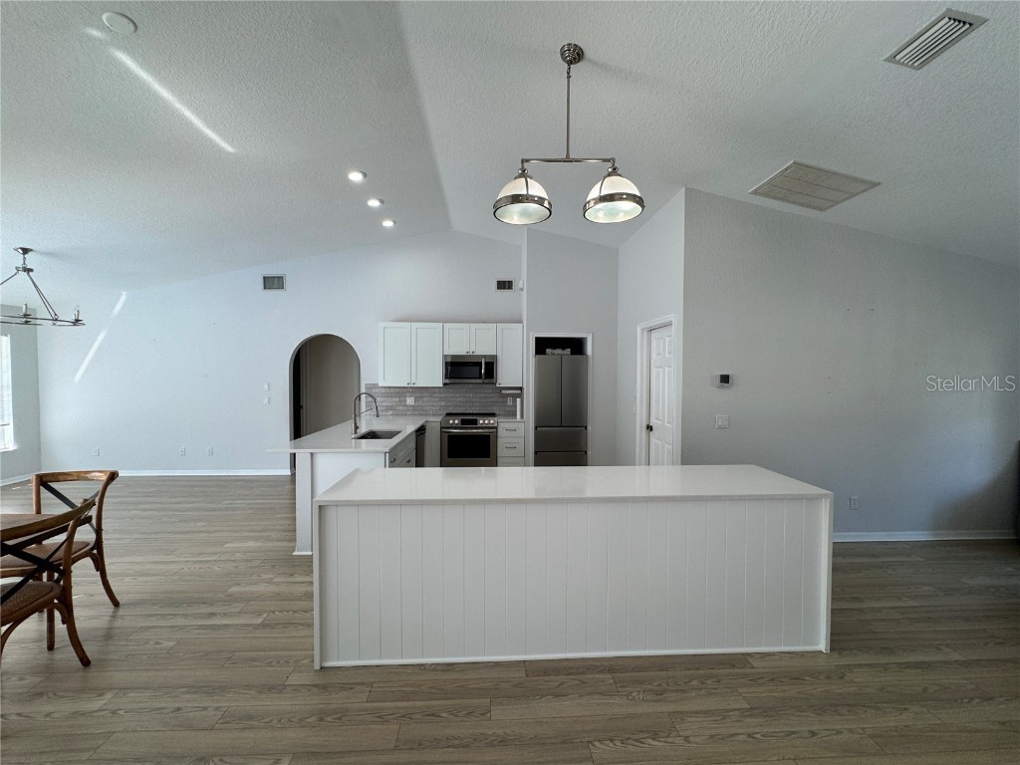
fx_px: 413
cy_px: 382
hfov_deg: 102.1
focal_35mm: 14
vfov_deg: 85.7
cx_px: 510
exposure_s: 1/120
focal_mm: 2.22
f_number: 2.2
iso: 64
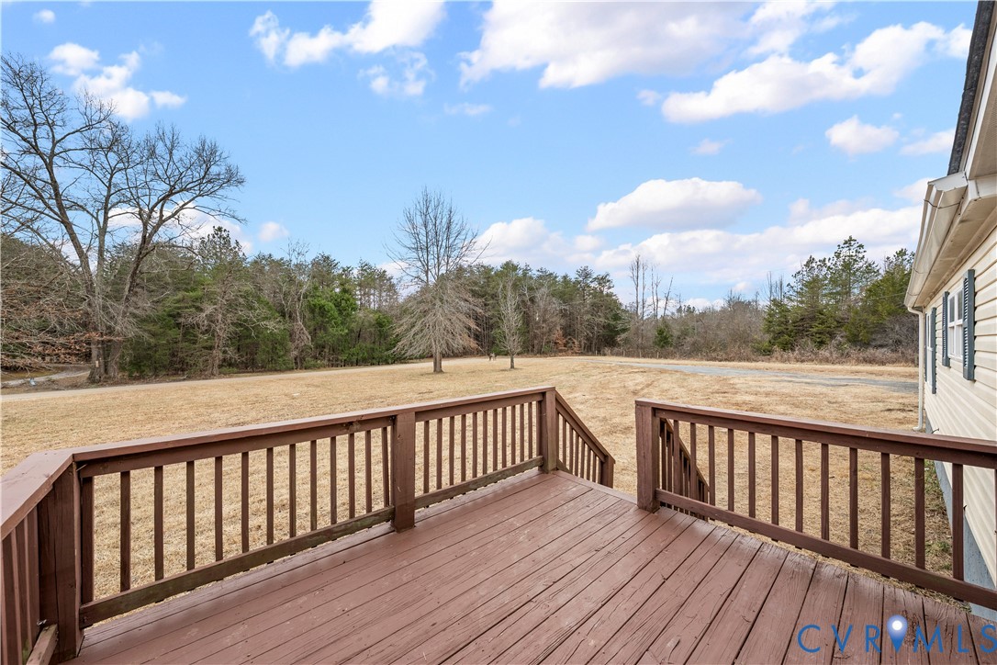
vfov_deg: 90.0
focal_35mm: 12
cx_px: 498
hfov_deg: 112.6
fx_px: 332
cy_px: 332
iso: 1250
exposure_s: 1/200
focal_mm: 12
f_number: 6.3
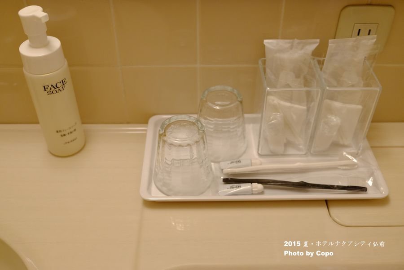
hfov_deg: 50.7
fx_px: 426
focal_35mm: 38
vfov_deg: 35.1
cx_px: 202
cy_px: 135
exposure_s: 1/70
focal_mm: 25.4
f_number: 3.2
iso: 1600
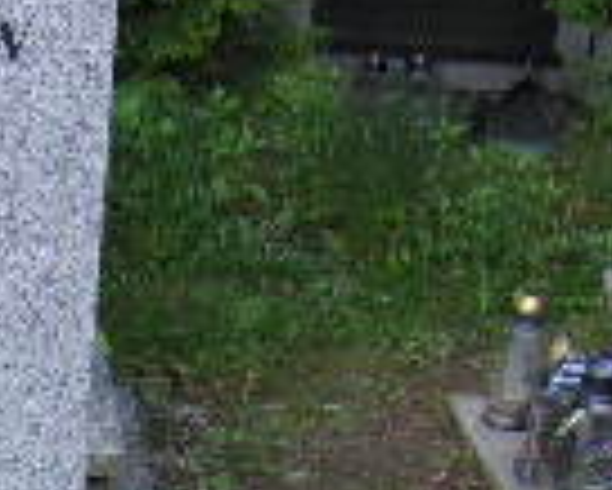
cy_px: 620
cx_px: -99
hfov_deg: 15.0
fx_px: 2248
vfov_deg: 12.1
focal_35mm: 124
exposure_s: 1/100
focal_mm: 4.9
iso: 80
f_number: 3
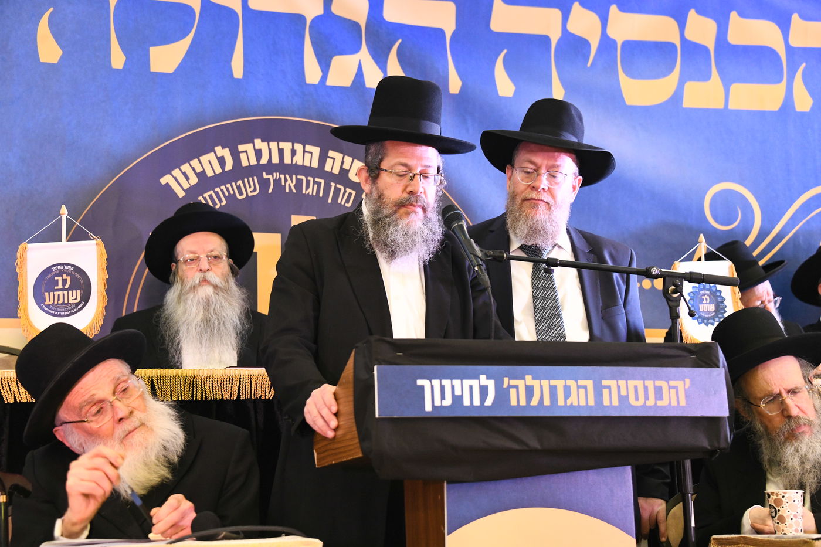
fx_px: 1414
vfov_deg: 21.9
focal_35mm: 62
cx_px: 410
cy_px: 274
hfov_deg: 32.4
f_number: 5.6
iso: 4000
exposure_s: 1/100
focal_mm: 62
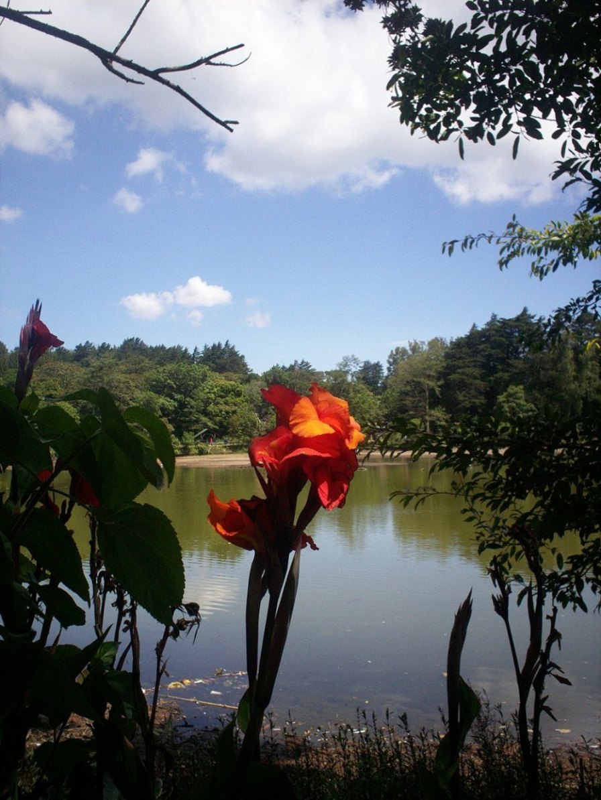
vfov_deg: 51.3
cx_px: 300
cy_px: 400
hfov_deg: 39.7
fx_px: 833
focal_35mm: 36
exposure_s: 1/557
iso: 100
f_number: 4.5
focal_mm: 6
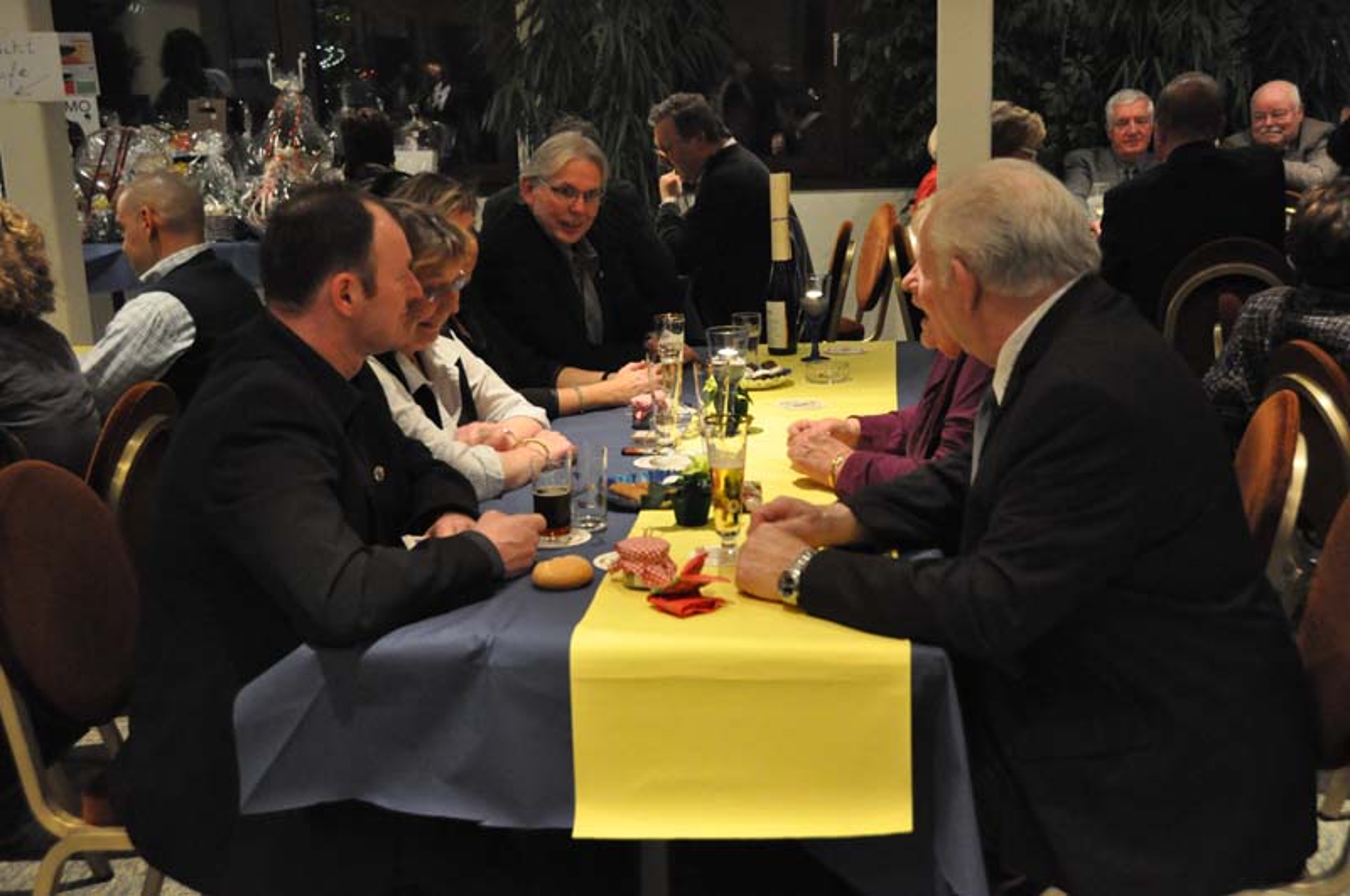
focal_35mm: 44
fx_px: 1629
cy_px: 448
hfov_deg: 45.0
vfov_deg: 30.8
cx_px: 675
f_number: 4
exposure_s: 1/20
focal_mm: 29
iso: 3200
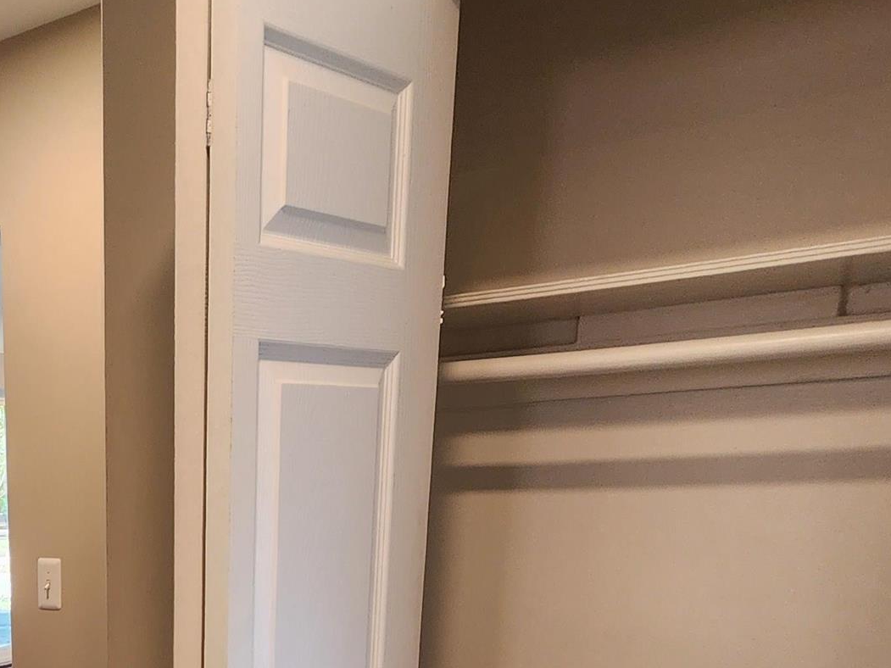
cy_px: 777
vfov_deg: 32.1
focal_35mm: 38
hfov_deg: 42.6
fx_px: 978
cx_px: 11
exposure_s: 1/60
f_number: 2.2
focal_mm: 2.2
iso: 160
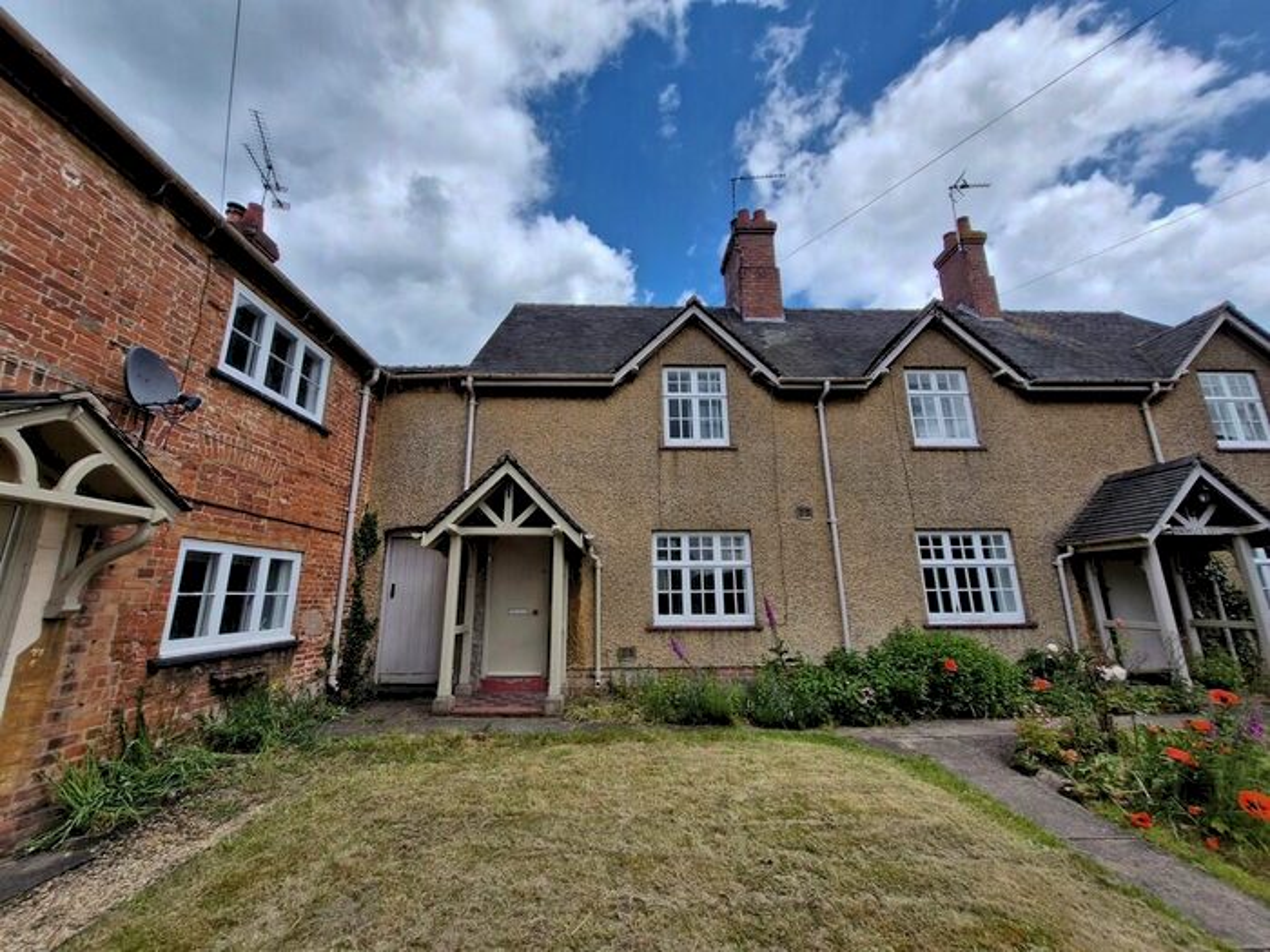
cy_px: 476
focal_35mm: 13
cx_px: 635
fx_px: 477
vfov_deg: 89.9
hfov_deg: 106.2
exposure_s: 1/1667
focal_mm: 1.74
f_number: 2.2
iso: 50
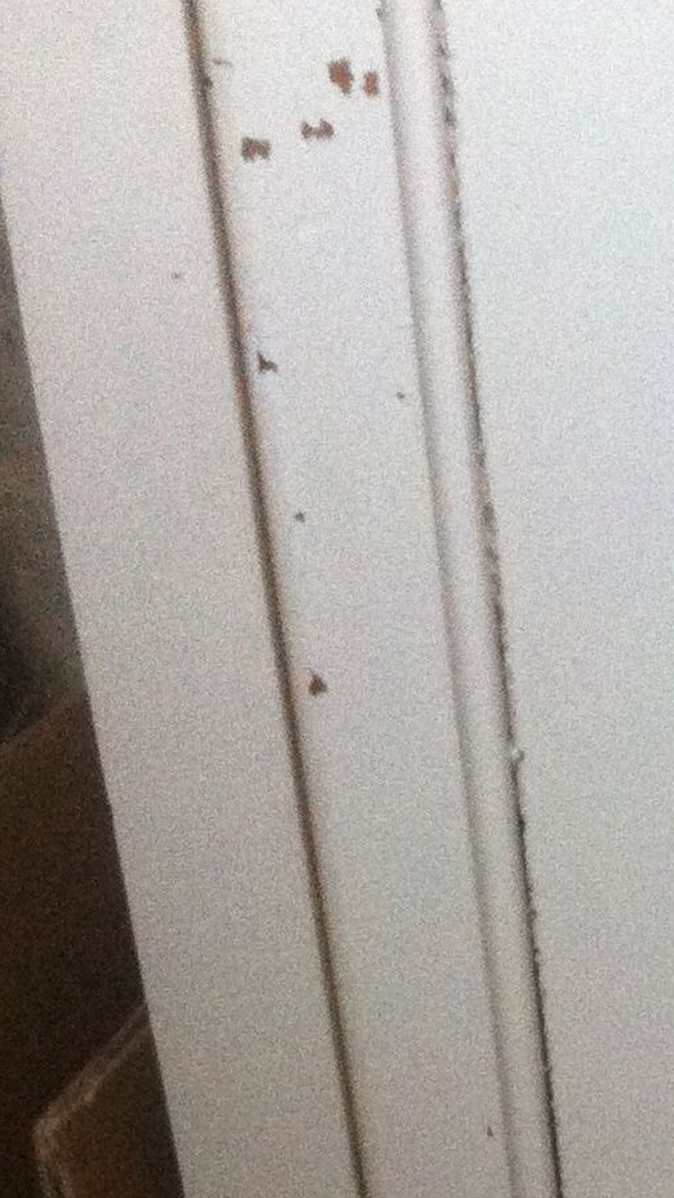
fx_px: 3493
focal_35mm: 110
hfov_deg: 10.7
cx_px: 980
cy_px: 1564
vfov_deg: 18.1
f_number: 2.8
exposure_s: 1/15
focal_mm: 3.85
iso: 320
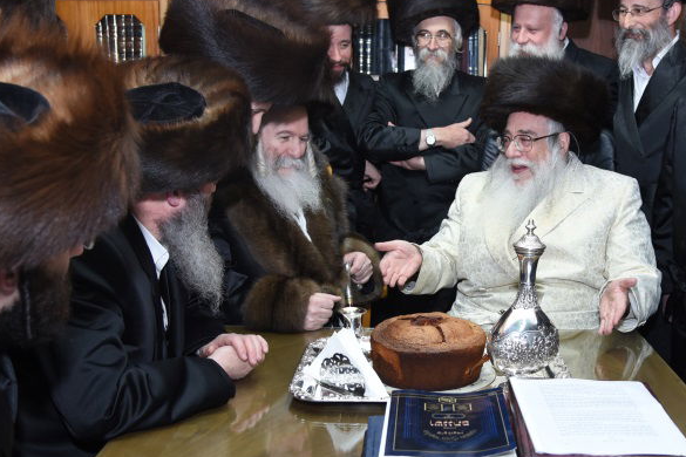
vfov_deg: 31.8
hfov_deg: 45.9
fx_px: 800
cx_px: 443
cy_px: 270
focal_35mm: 42
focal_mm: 24
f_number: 4
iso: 800
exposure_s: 1/125
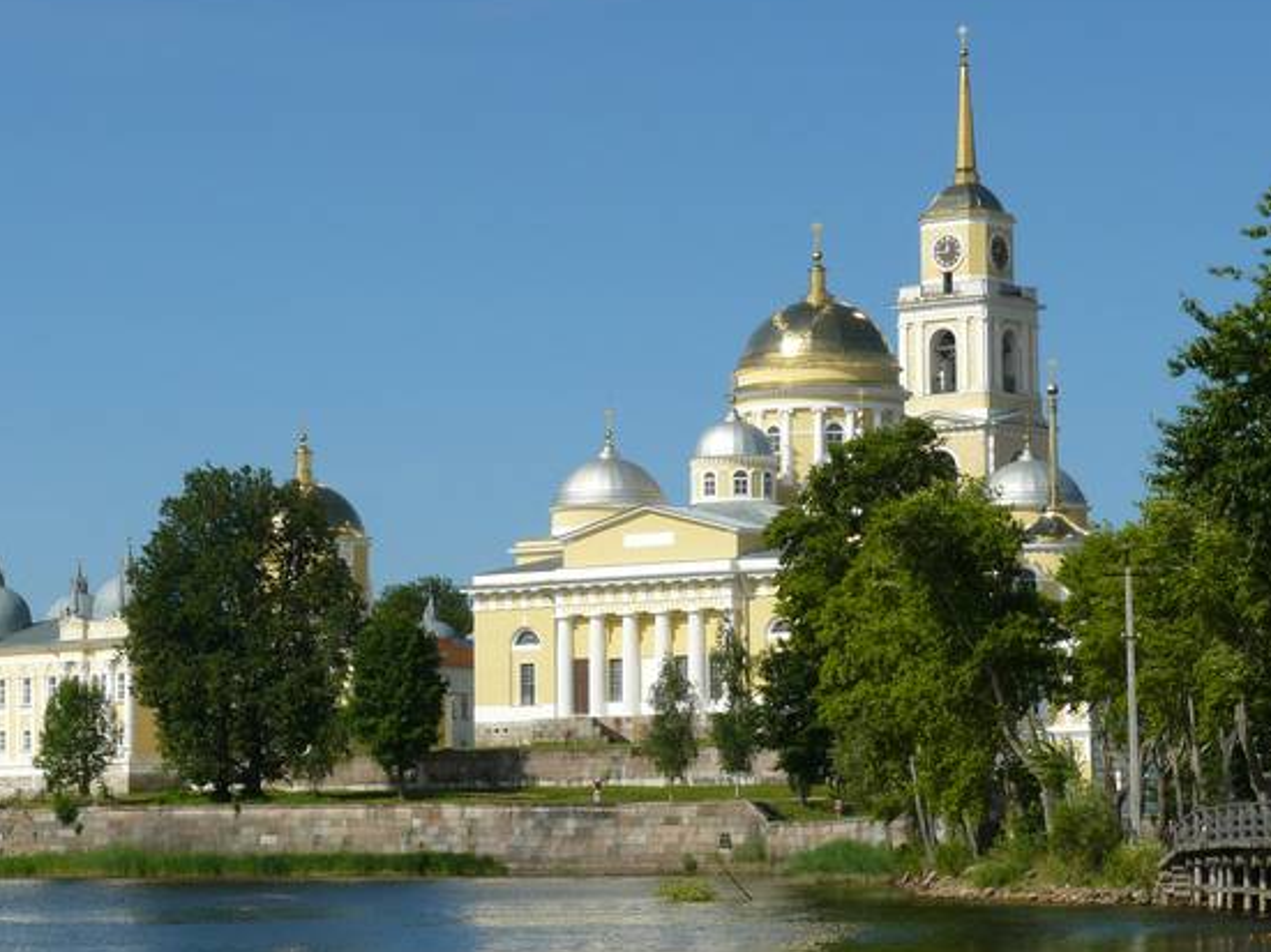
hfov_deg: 17.3
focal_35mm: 114
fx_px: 4185
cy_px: 489
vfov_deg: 13.0
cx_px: 533
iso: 100
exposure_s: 1/500
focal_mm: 15.2
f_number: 7.1
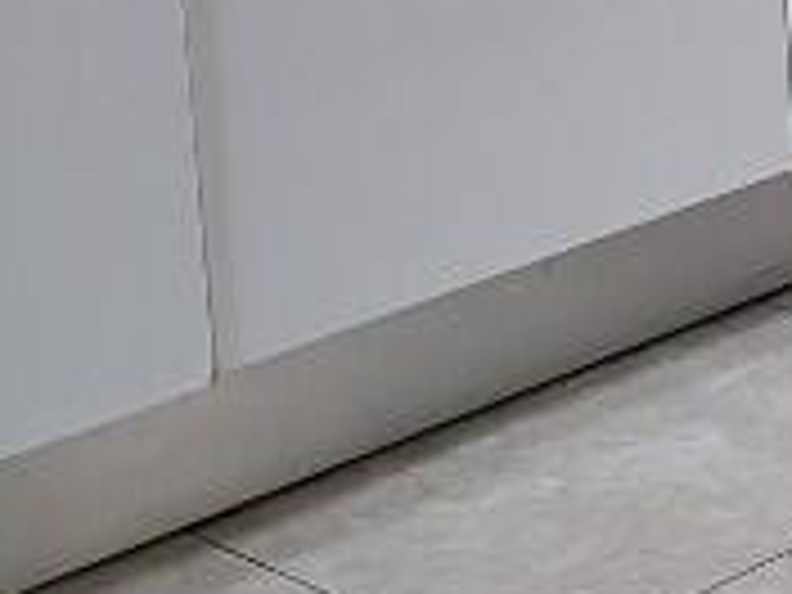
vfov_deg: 9.5
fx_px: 3455
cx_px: 1863
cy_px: -351
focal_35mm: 151
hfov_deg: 11.1
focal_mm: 5.4
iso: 200
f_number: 1.8
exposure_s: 1/120
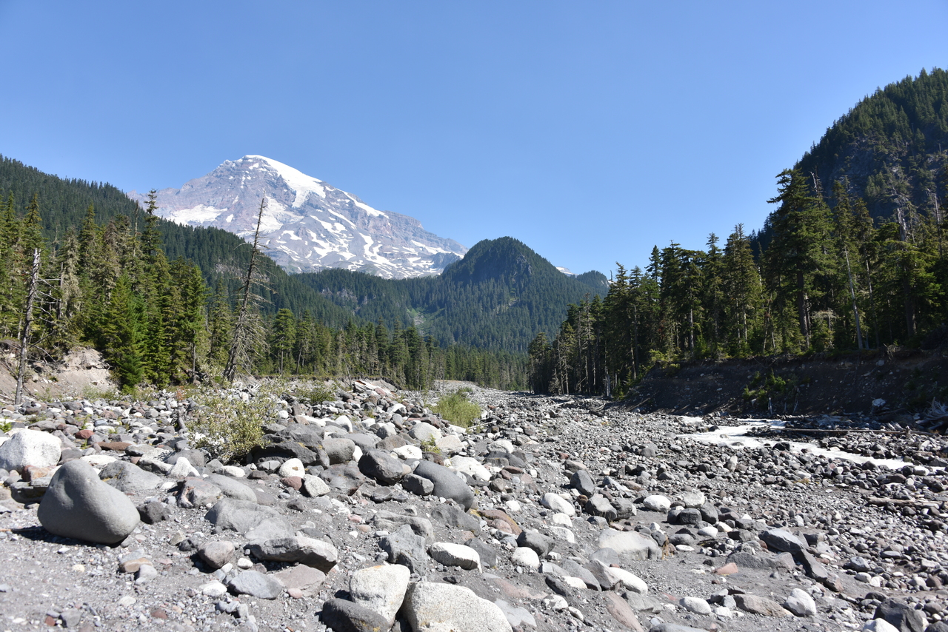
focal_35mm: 28
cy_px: 316
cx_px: 474
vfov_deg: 46.4
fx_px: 737
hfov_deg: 65.5
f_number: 8
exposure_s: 1/250
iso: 100
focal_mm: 28
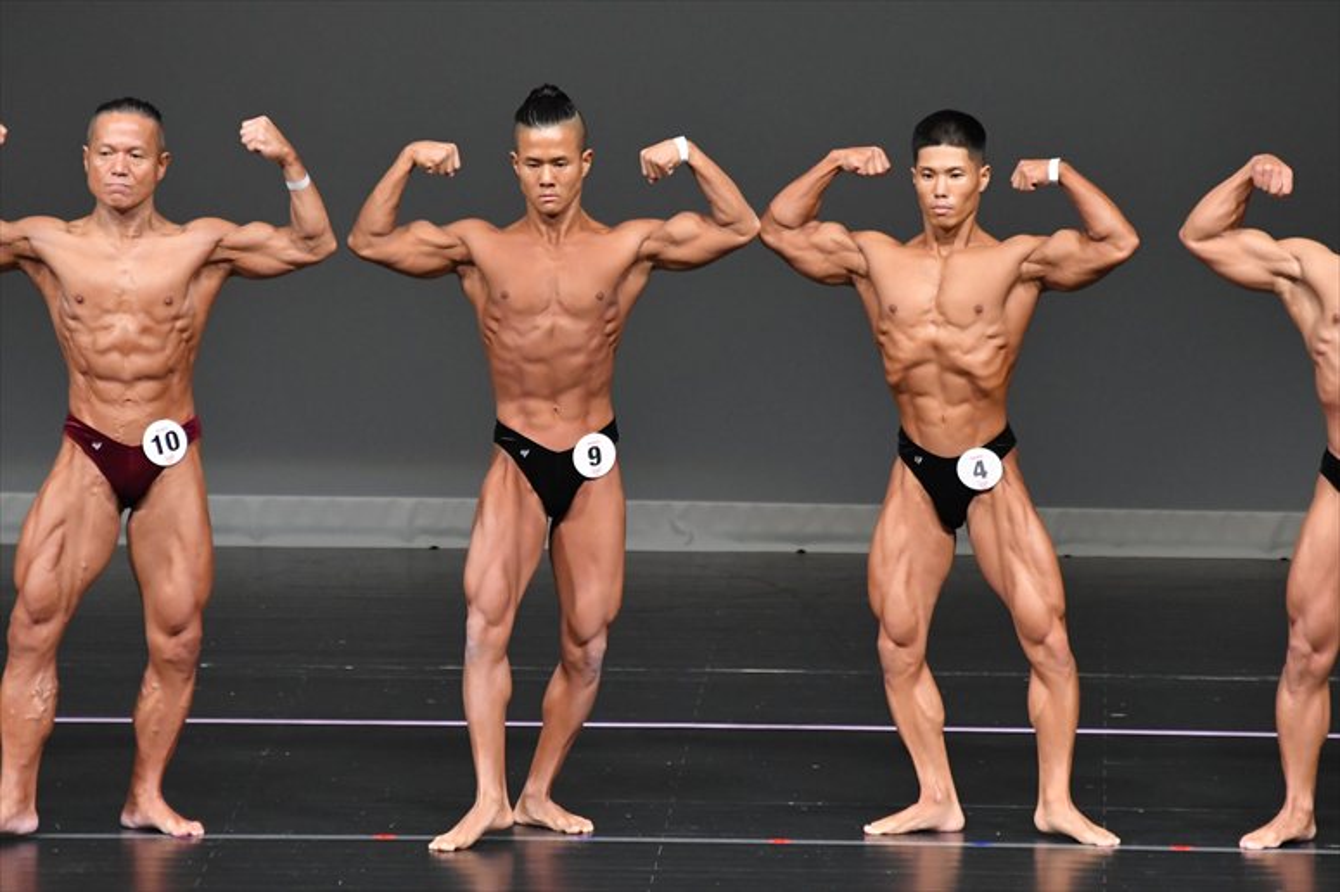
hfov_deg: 6.0
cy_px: 446
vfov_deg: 4.0
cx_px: 670
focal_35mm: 345
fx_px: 12836
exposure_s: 1/400
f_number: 5.6
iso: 4000
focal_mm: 230
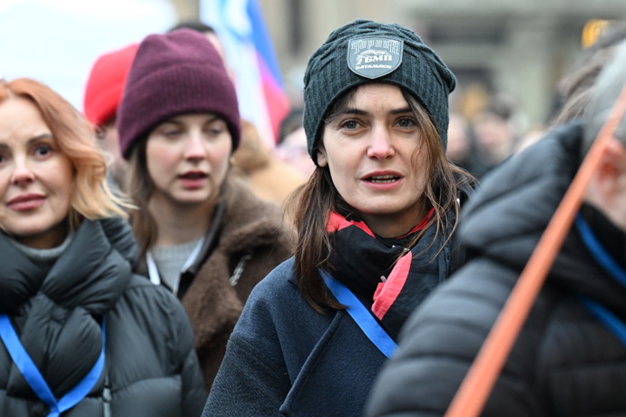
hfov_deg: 9.5
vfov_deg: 6.3
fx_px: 3773
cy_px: 208
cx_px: 313
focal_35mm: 217
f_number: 4.5
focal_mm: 145
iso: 2500
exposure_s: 1/250
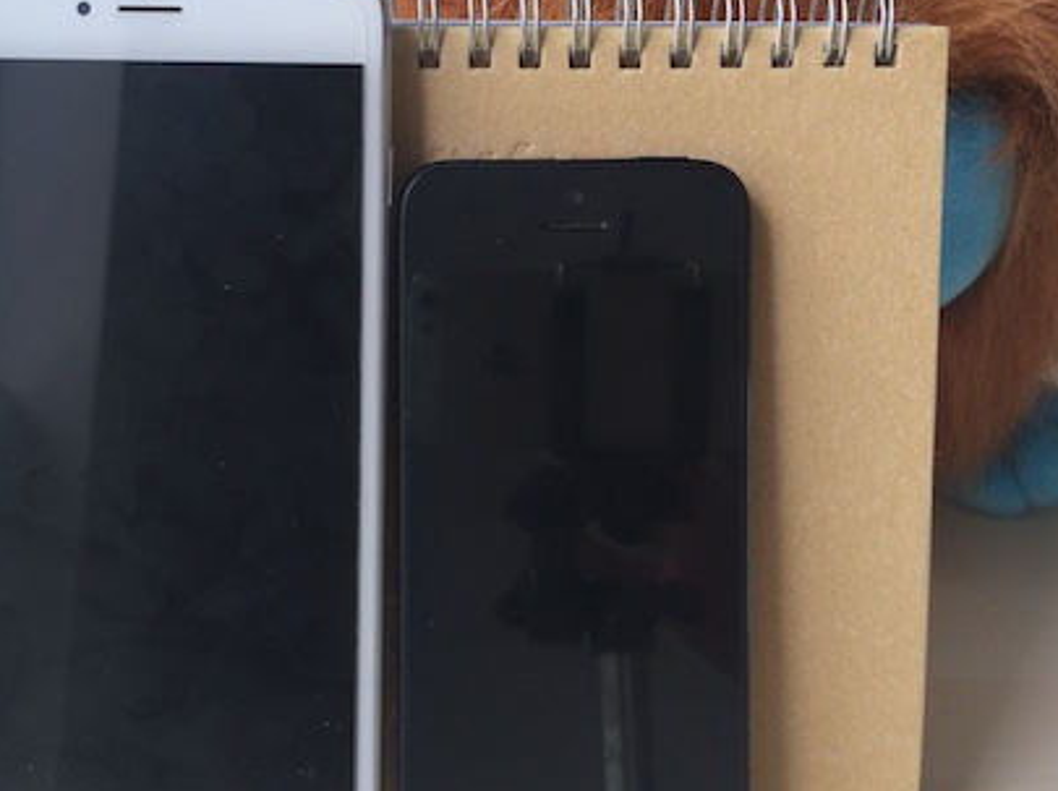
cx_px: 444
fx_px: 1313
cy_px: 342
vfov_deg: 33.5
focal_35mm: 43
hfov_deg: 43.7
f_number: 2.2
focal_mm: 4.15
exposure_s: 1/161
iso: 32
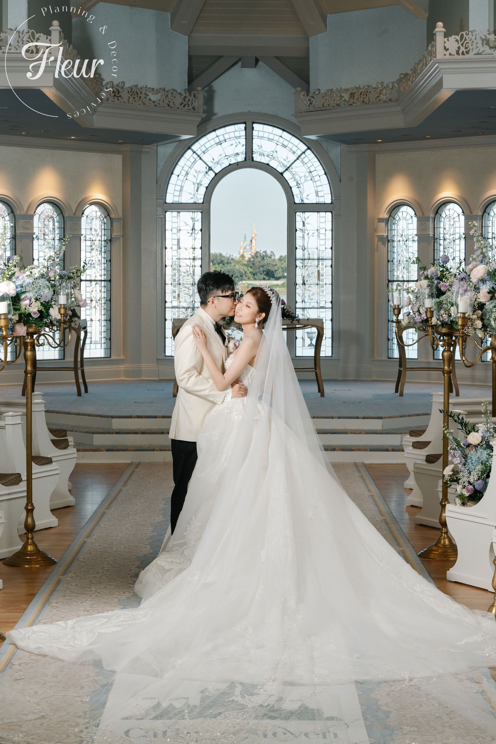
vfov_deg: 24.5
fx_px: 1715
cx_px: 248
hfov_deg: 16.5
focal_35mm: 83
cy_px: 372
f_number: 11
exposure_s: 1/250
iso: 400
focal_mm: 83
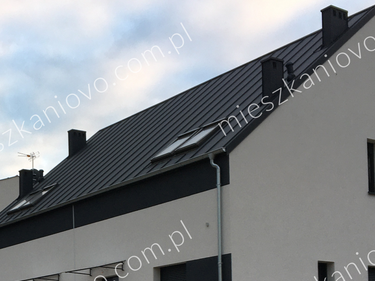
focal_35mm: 72
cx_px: 59
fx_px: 780
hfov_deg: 26.4
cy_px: 325
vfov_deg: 19.4
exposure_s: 1/103
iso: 25
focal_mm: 4.15
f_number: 2.2
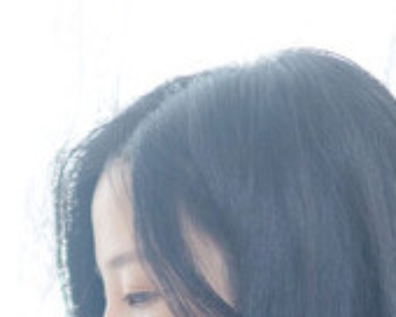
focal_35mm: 365
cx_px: 128
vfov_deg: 4.2
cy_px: 782
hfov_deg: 5.3
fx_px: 4278
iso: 640
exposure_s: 1/60
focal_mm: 55
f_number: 1.8
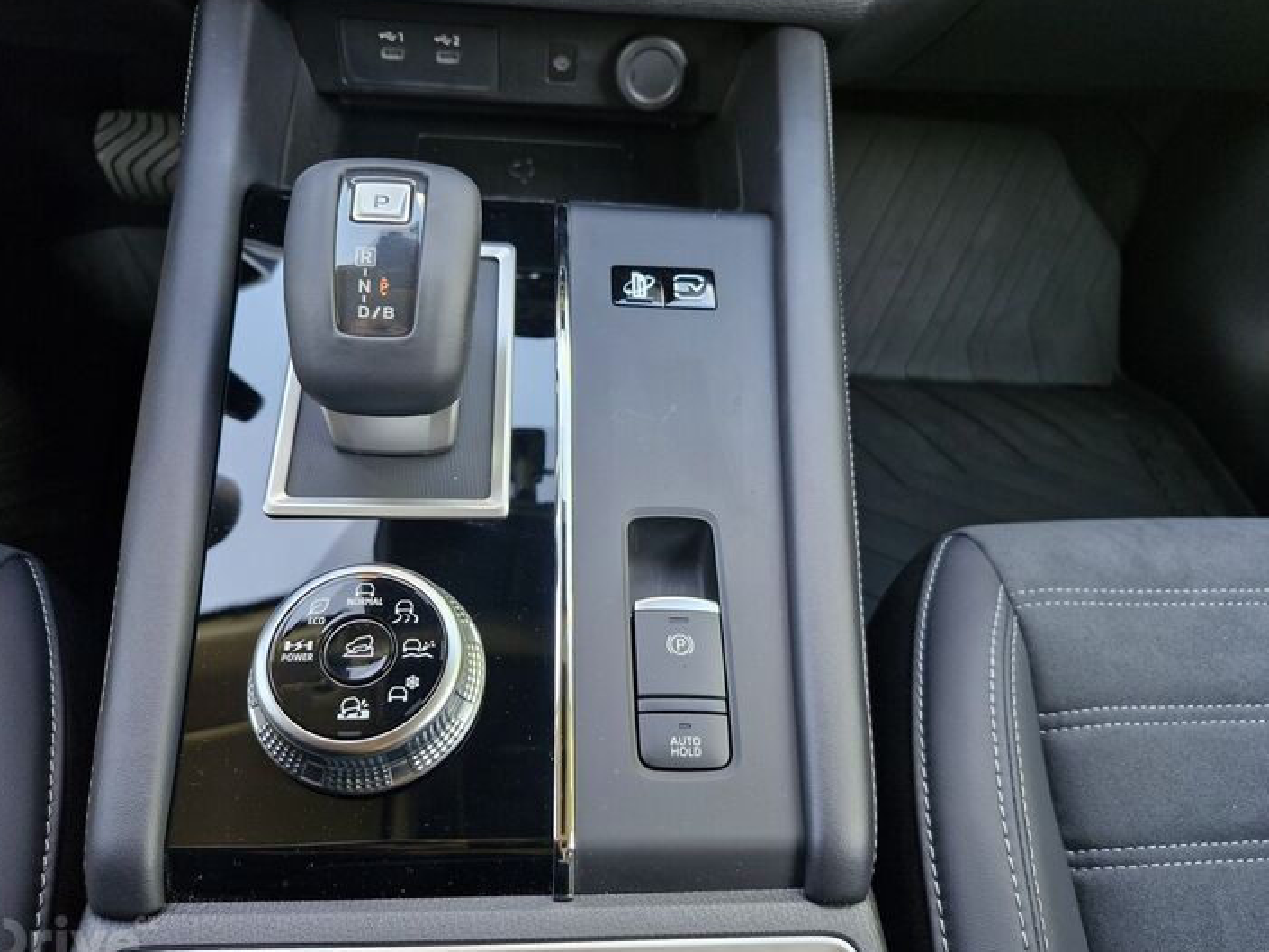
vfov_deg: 56.8
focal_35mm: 24
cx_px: 621
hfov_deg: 71.6
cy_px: 488
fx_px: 880
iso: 250
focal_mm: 5.54
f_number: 1.8
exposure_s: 1/100
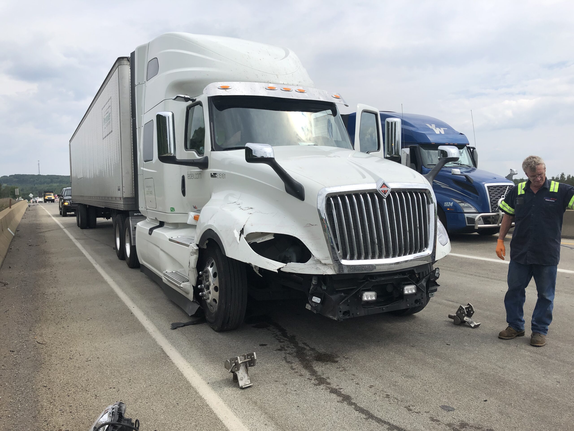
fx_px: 464
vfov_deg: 49.7
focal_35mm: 28
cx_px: 287
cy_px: 216
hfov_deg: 63.4
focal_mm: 3.99
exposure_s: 1/3040
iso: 20
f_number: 1.8
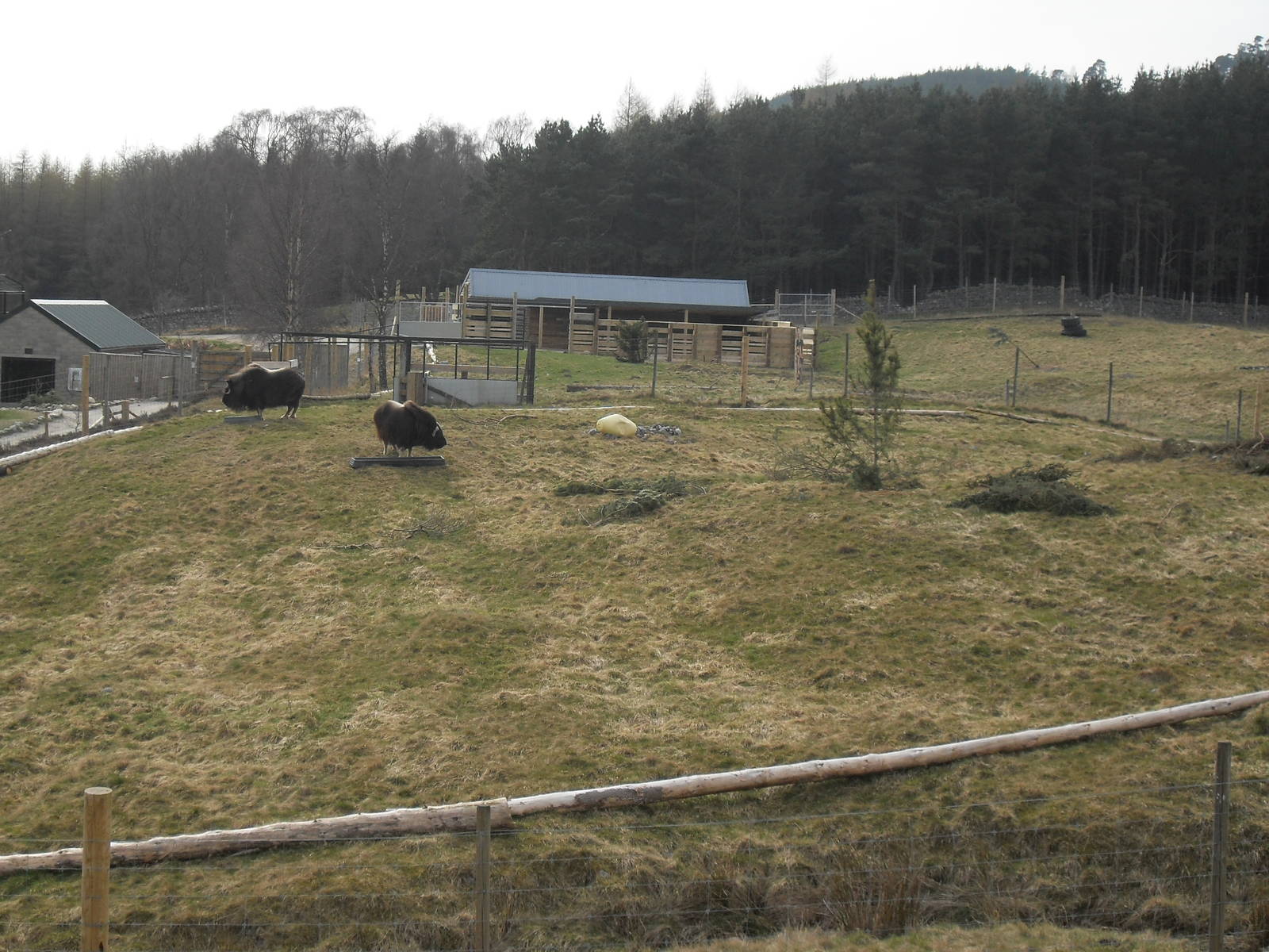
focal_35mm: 63
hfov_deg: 30.7
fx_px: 2310
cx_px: 634
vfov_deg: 23.3
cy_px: 476
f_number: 3.7
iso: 80
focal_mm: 10.1
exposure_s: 1/350
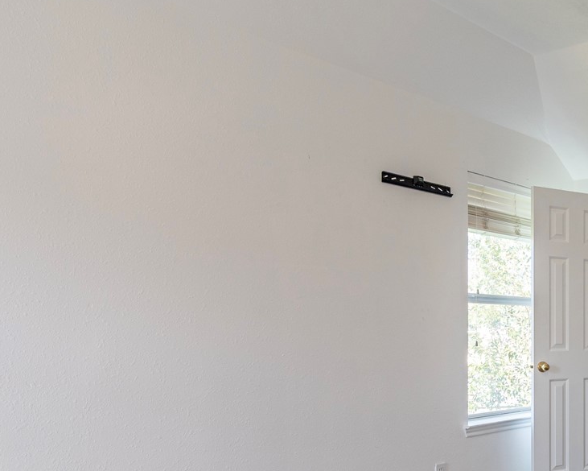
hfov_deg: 38.5
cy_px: 340
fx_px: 679
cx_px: 650
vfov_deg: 37.5
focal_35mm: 39
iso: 100
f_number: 9
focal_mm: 14
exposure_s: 1/15
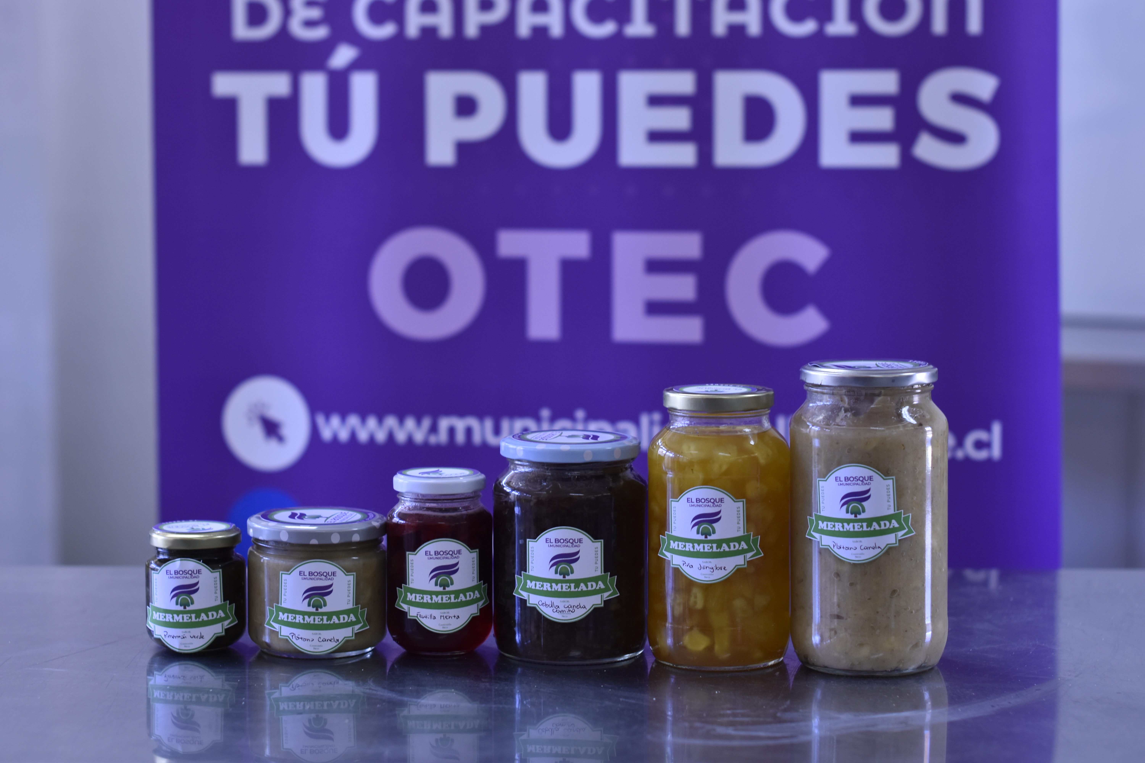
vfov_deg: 18.2
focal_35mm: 75
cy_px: 382
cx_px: 572
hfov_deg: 27.0
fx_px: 2385
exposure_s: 1/125
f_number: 2.8
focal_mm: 50
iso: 200
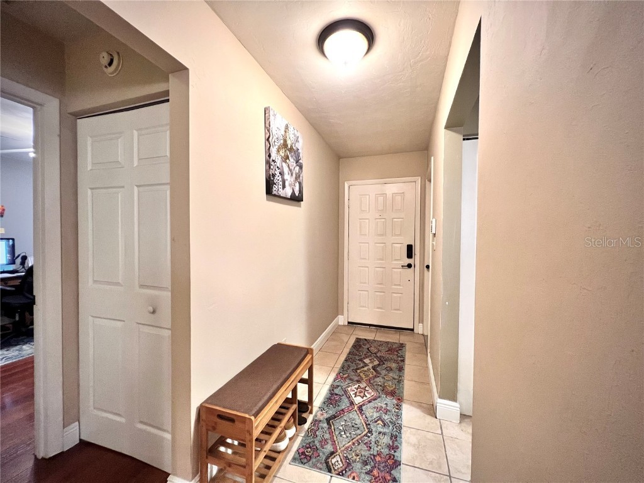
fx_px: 242
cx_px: 322
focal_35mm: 13
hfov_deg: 106.2
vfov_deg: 89.9
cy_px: 242
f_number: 1.8
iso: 400
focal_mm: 1.57
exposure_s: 1/60
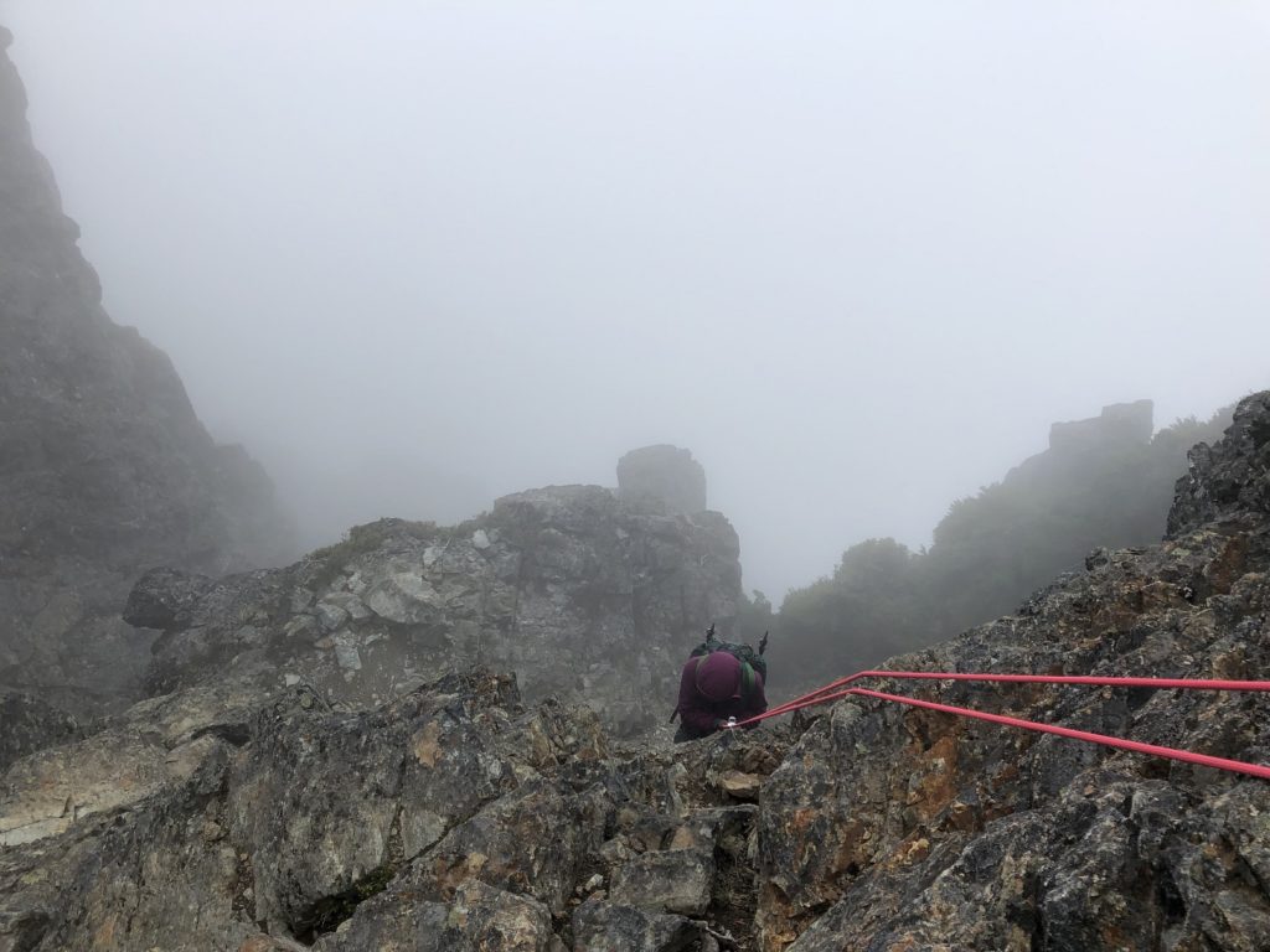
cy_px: 476
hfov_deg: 63.4
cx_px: 635
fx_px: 1027
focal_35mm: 28
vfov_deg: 49.7
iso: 20
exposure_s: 1/578
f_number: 1.8
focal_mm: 3.99
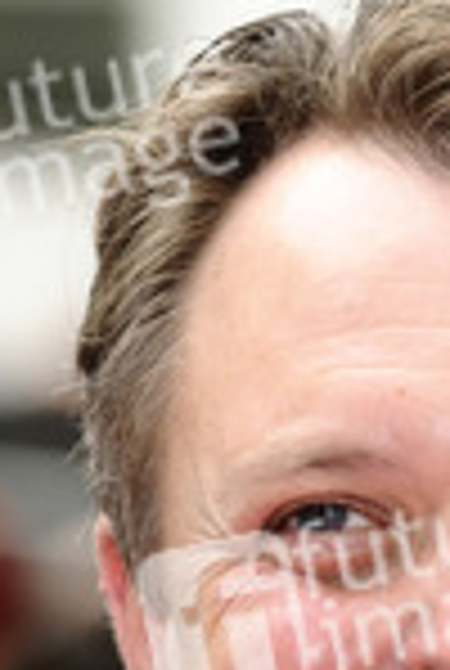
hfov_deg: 2.2
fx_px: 11614
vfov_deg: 3.3
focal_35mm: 622
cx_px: 502
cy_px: 823
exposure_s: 1/250
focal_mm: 155
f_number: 5.6
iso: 320
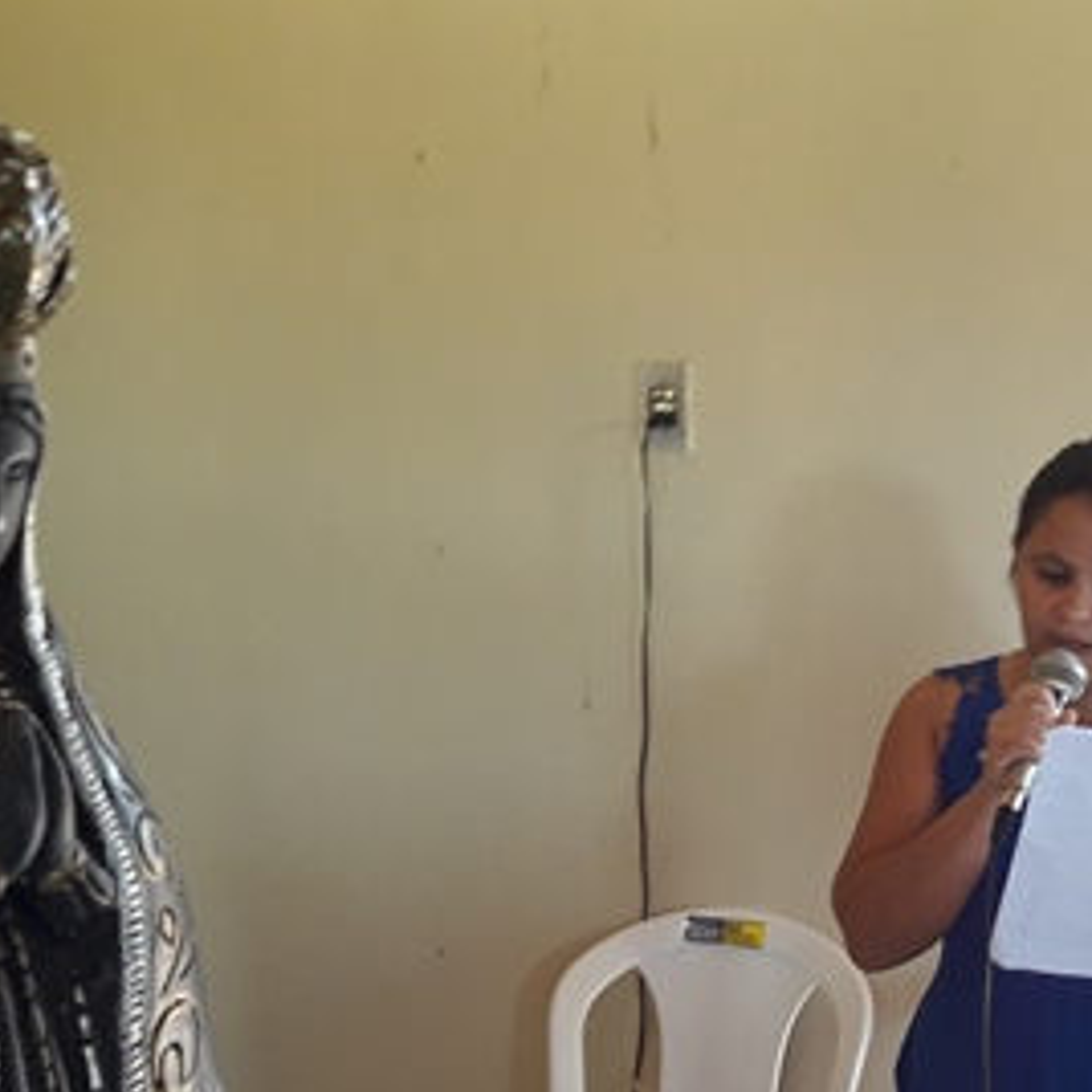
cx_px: 770
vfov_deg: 28.8
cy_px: 774
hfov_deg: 28.8
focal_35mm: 59
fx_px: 2106
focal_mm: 3.7
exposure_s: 1/40
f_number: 1.9
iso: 100
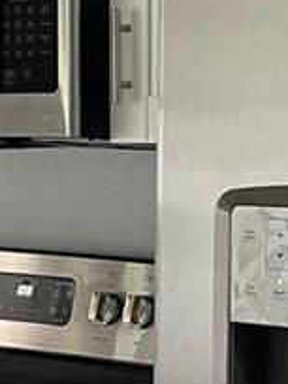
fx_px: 1697
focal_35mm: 153
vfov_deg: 12.9
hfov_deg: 9.7
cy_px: 216
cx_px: 183
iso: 200
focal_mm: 4.2
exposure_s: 1/60
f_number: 1.6
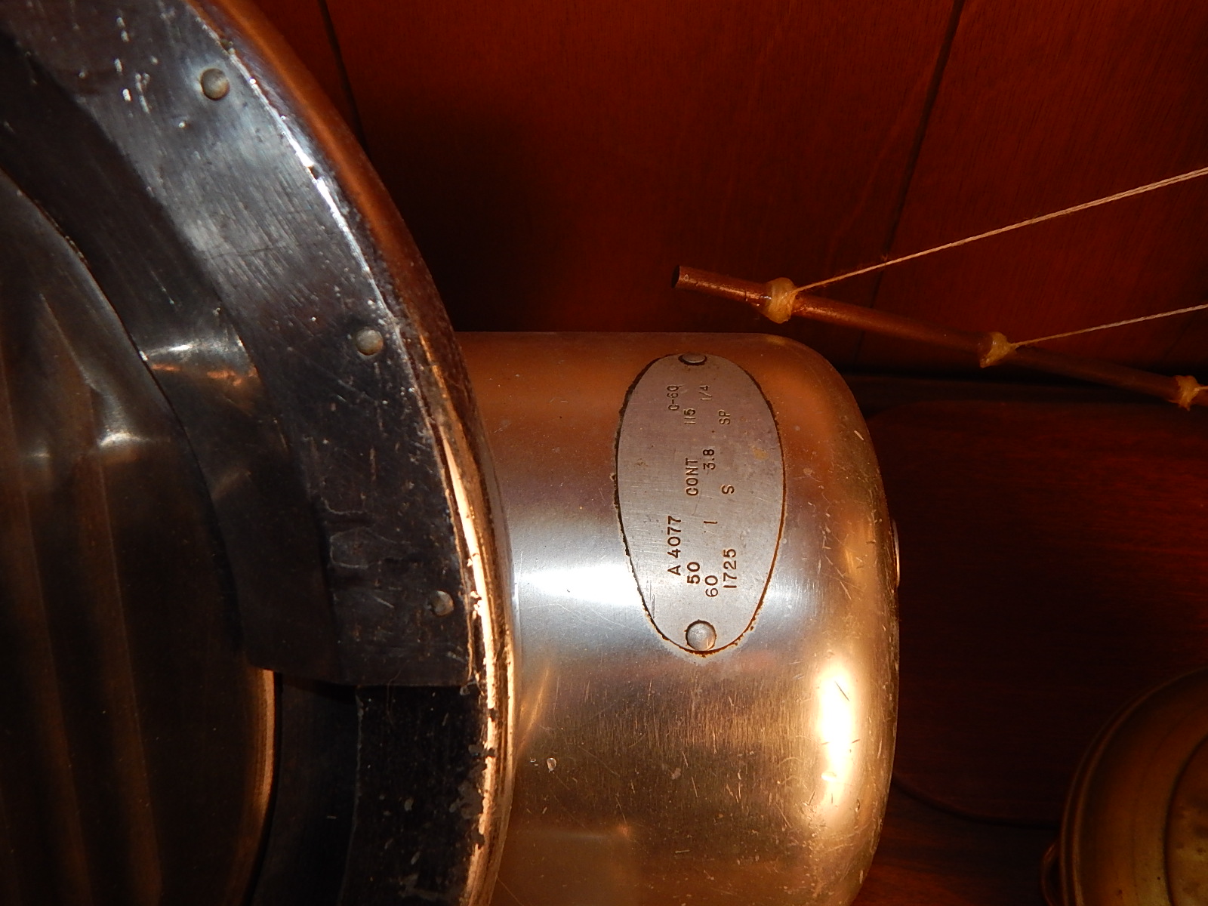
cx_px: 604
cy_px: 453
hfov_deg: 63.4
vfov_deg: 49.7
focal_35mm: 28
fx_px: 977
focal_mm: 5.1
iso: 180
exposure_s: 1/30
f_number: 6.3
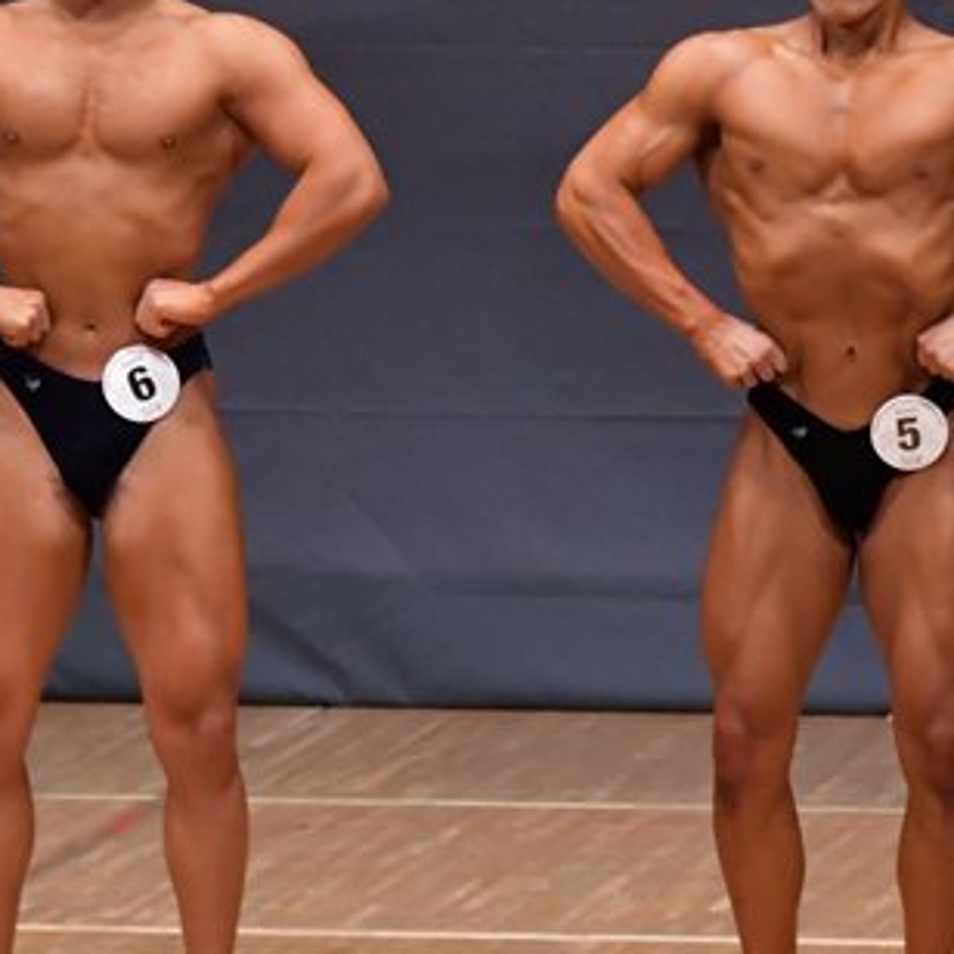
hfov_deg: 3.0
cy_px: 492
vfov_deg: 3.0
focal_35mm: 577
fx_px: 17991
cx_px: 720
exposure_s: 1/400
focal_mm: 180
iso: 6400
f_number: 5.6
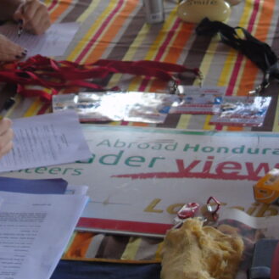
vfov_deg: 15.5
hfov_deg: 15.8
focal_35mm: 110
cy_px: -14
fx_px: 1003
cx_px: 142
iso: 80
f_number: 3.9
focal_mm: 7.1
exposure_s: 1/50
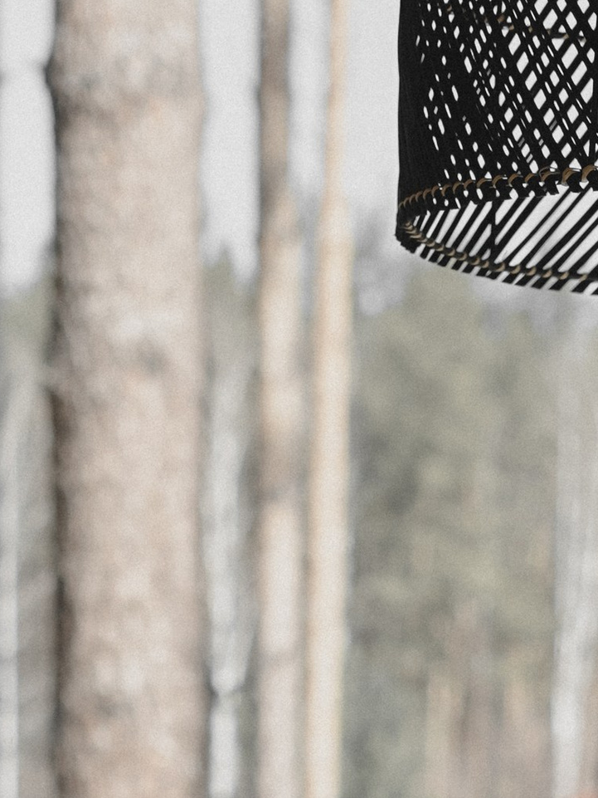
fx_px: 4421
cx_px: 7
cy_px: 1554
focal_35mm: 192
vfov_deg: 9.7
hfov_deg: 7.7
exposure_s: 1/100
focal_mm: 50
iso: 100
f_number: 4
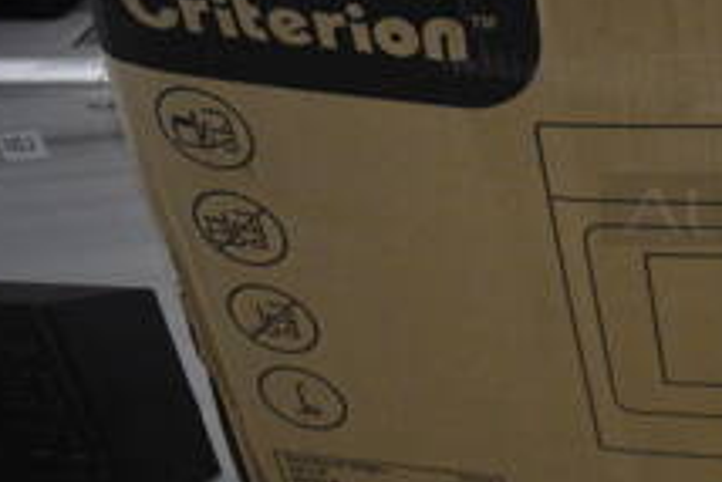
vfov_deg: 17.5
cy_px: 67
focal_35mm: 77
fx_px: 1545
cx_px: 978
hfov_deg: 22.9
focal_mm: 18
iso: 3200
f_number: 3.5
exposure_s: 1/125
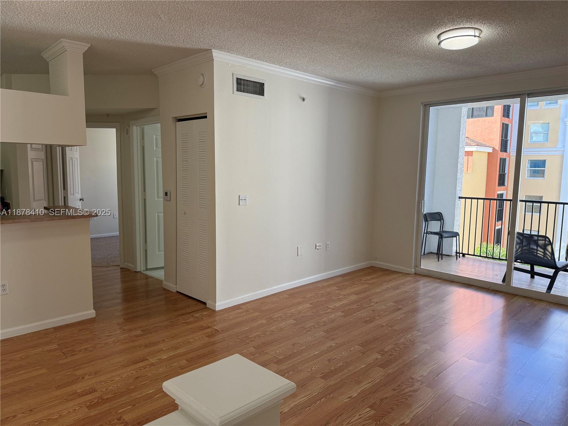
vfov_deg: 56.8
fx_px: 394
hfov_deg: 71.6
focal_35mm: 24
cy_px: 213
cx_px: 284
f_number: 1.78
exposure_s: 1/353
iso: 100
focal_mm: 6.76
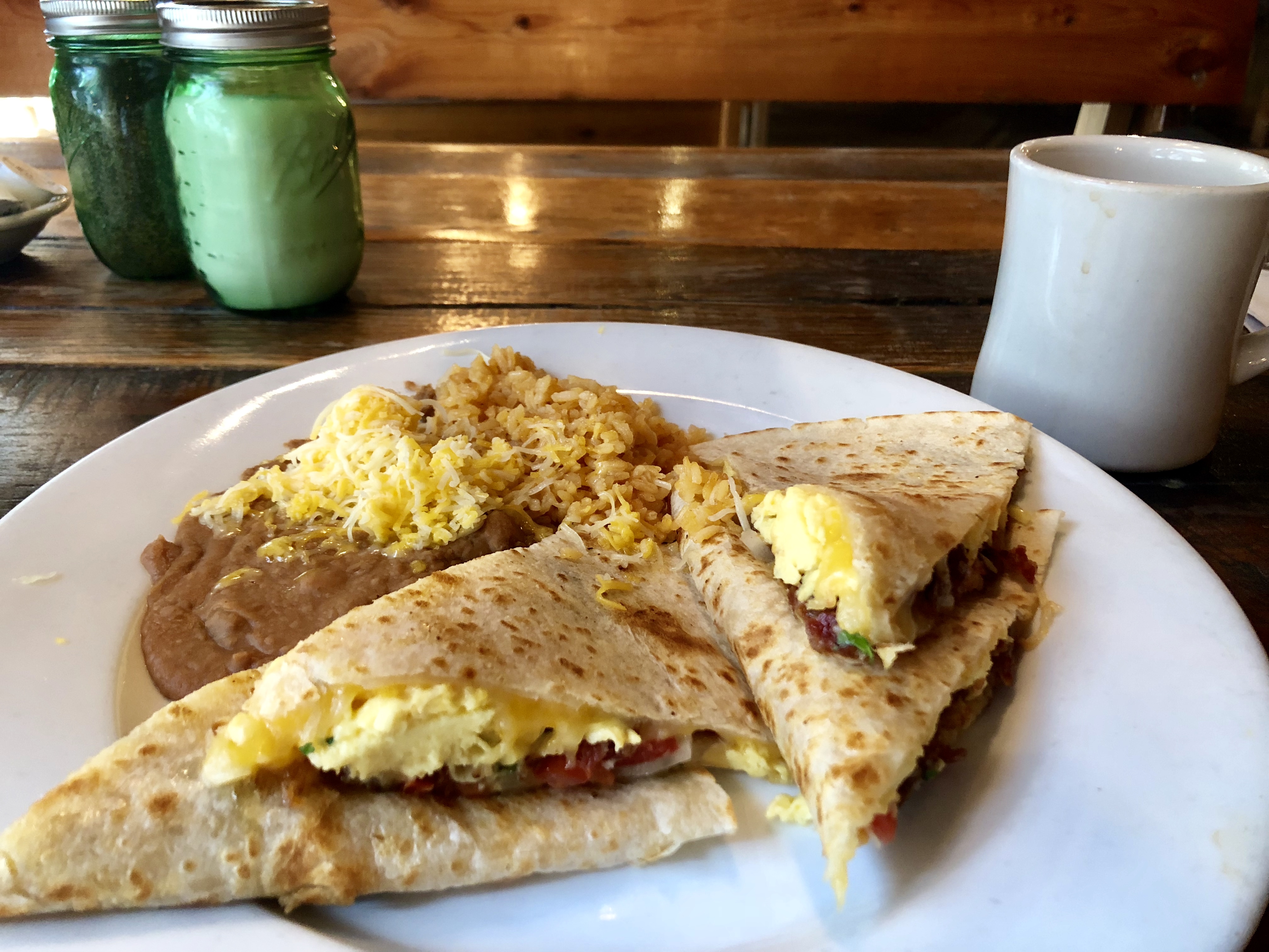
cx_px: 634
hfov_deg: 63.4
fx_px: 1026
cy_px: 476
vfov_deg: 49.7
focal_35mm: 28
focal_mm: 3.99
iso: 64
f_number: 1.8
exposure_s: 1/15
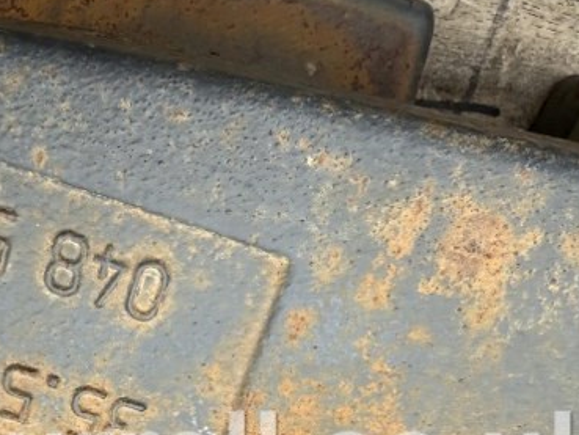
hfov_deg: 35.3
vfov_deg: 26.3
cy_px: 454
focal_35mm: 52
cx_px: 94
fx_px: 870
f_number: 2.2
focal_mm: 2.22
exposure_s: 1/99
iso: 50
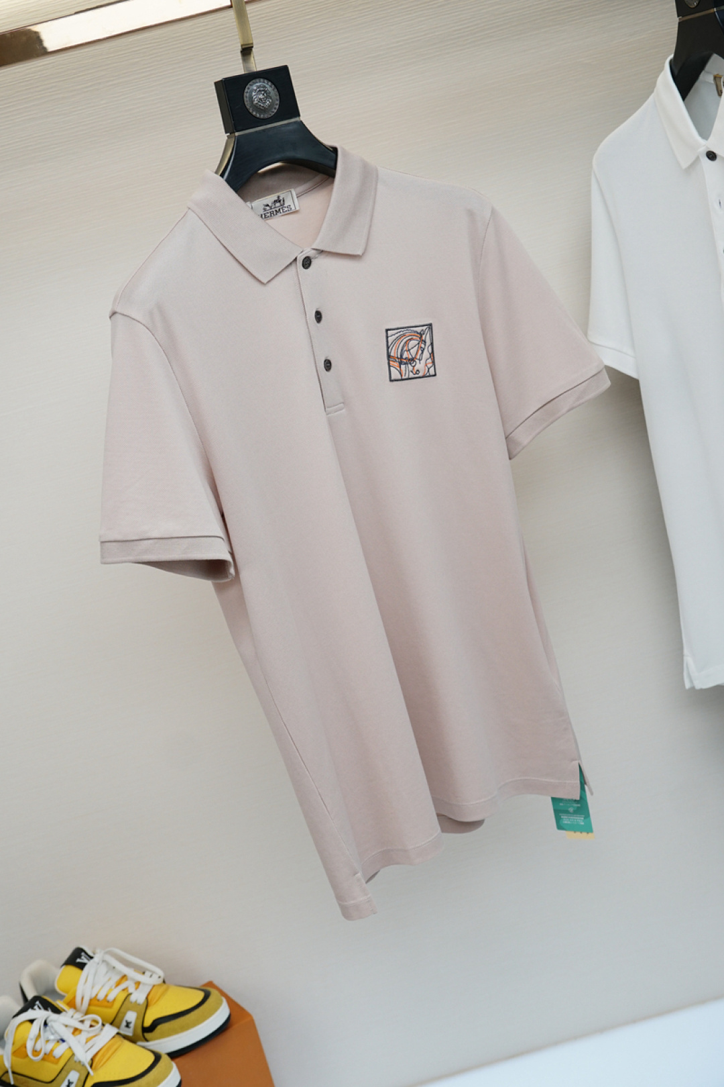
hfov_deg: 31.9
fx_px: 1267
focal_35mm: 42
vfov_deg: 46.4
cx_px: 362
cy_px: 544
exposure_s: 1/250
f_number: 4
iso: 320
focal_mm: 28
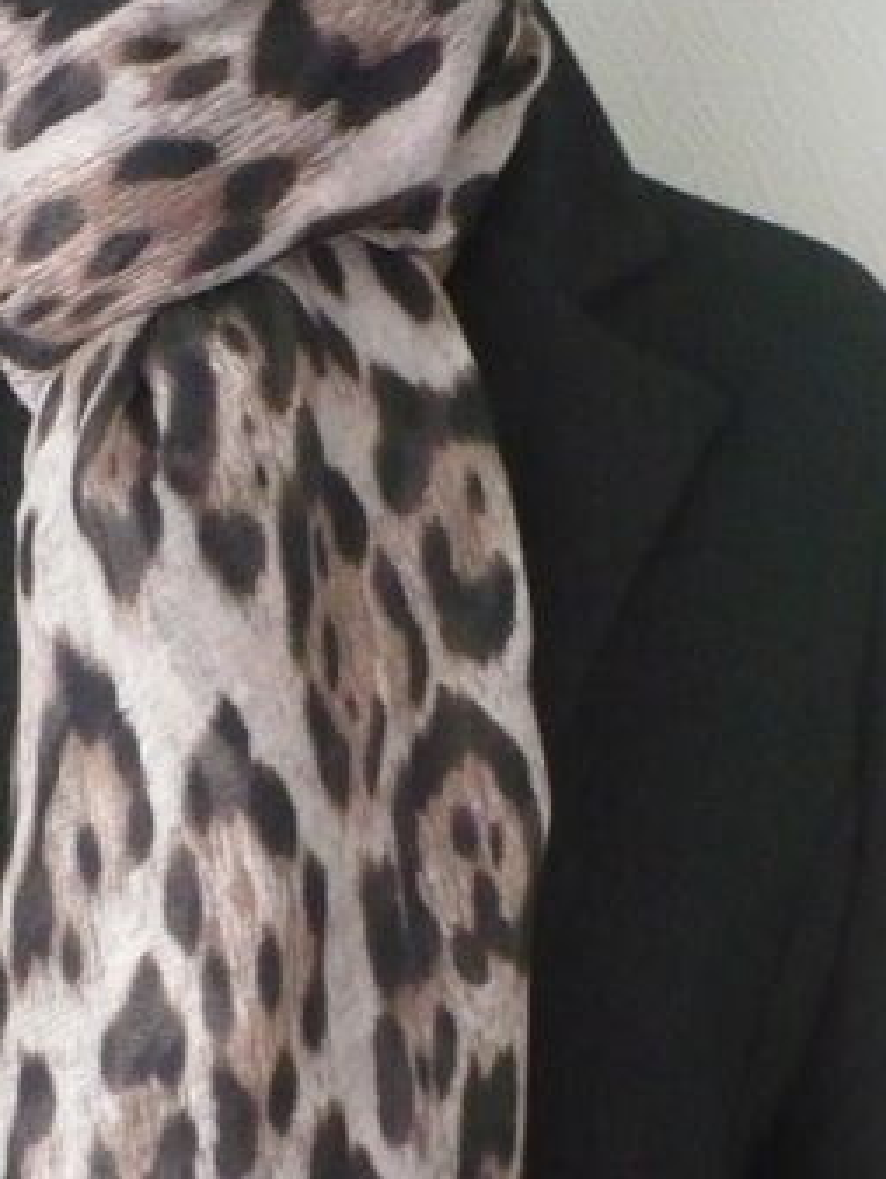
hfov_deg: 21.0
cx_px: 331
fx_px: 2386
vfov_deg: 27.4
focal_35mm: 70
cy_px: 872
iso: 800
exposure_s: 1/20
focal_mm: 6.1
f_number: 2.8
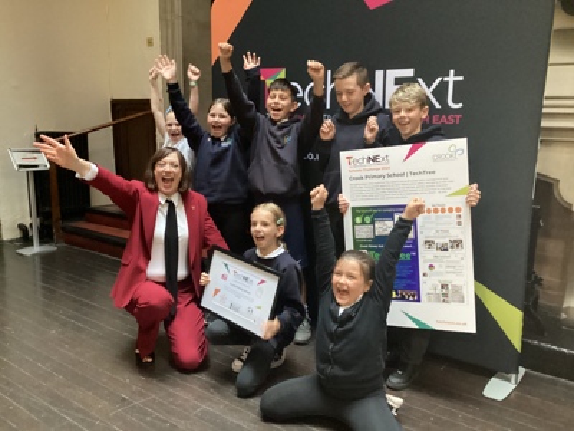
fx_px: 514
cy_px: 216
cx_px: 287
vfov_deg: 45.4
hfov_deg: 58.4
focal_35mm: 31
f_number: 2.4
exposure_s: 1/25
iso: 640
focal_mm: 3.3
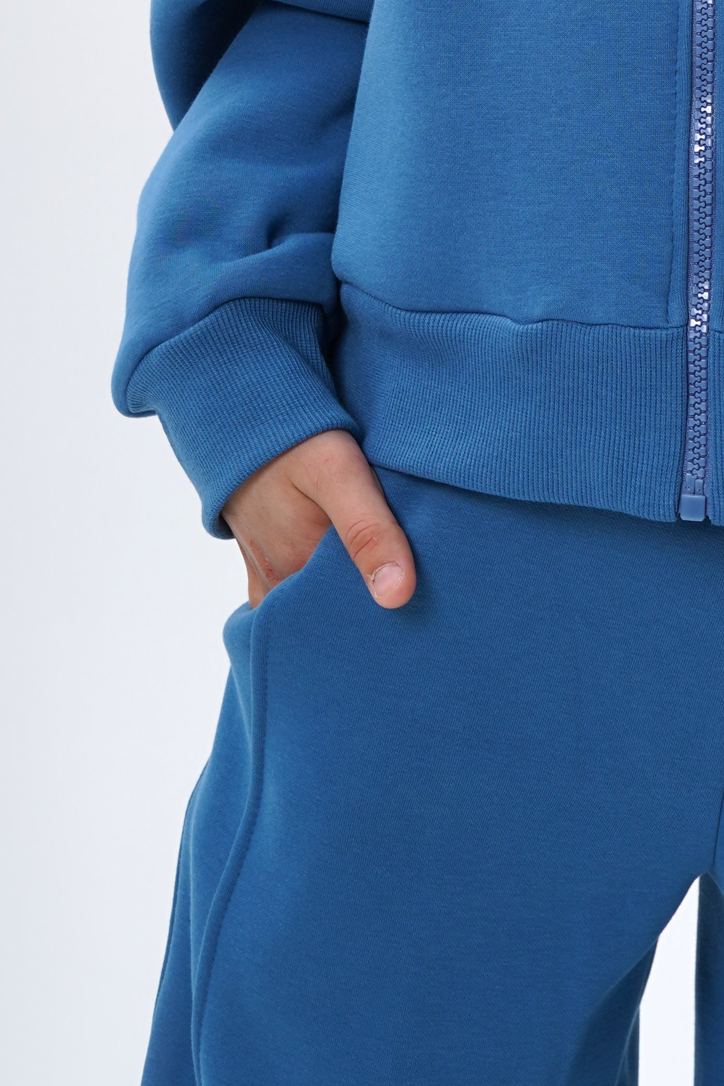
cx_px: 743
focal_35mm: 145
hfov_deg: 9.4
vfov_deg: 13.7
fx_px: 4375
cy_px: -248
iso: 100
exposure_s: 1/160
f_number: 9
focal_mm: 50
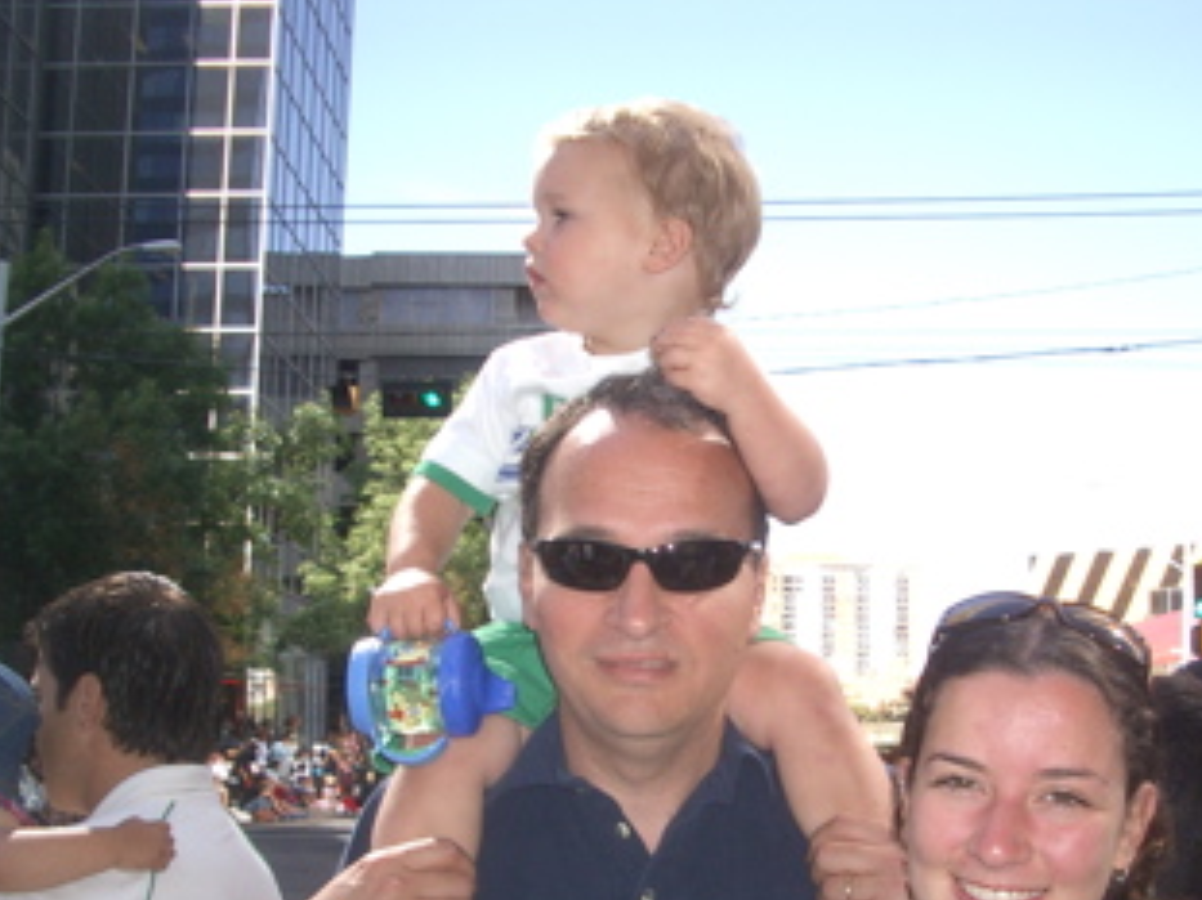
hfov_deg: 39.6
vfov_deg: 30.0
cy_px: 614
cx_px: 680
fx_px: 1666
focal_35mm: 48
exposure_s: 1/800
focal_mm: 5.8
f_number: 2.6
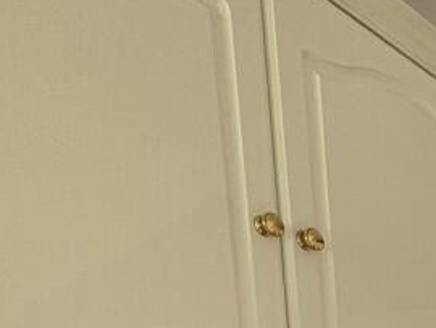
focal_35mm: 53
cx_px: 735
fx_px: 668
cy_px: 575
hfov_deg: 23.6
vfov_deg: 20.4
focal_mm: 2.22
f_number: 2.2
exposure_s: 1/78
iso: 250
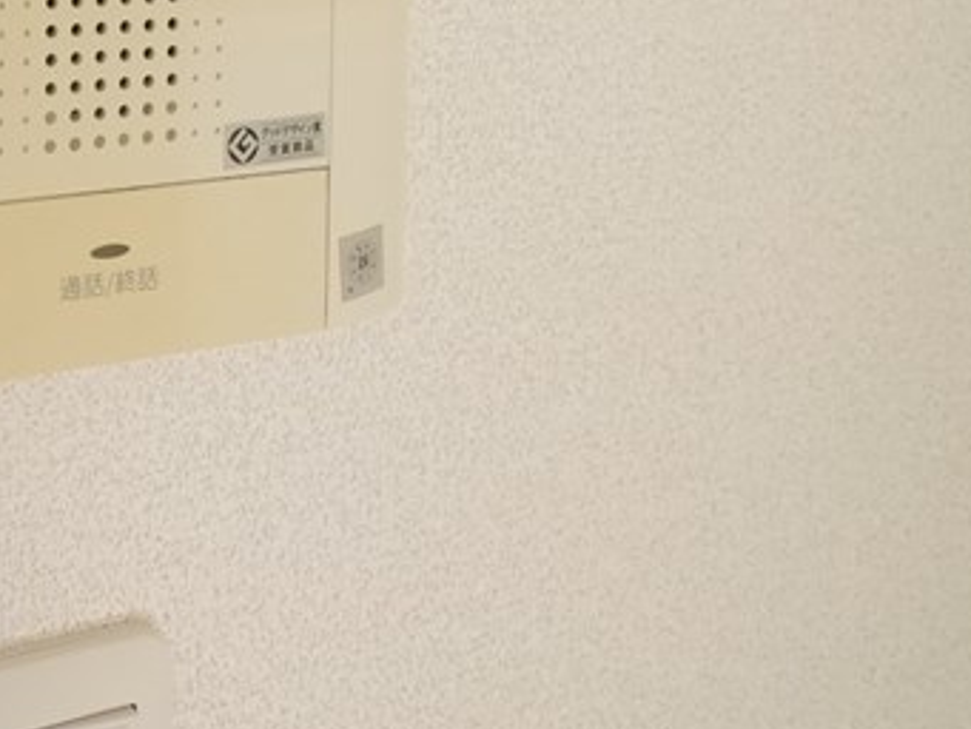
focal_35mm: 42
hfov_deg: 32.7
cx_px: -308
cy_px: -162
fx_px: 1179
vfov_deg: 29.3
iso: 3200
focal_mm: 7
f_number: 4
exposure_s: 1/60
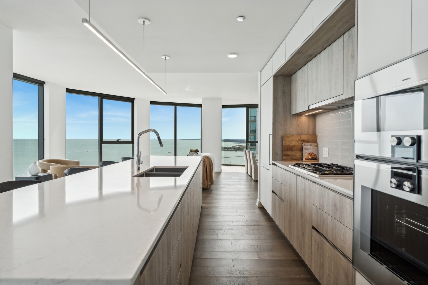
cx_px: 214
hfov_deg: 86.9
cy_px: 142
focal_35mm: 19
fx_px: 226
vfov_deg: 64.6
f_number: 7.1
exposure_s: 1/320
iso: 320
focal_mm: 19
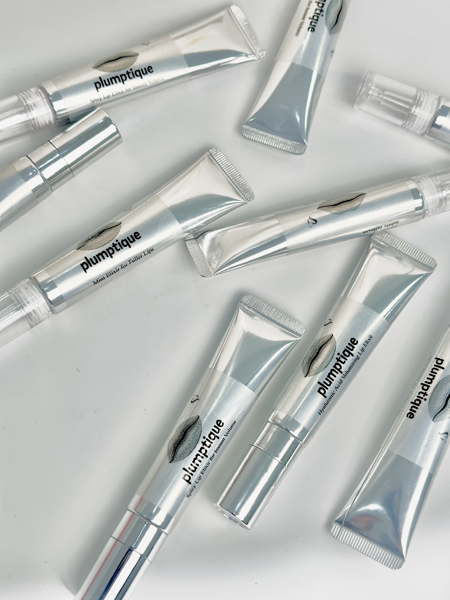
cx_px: 225
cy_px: 300
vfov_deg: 39.7
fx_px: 832
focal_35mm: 48
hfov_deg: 30.3
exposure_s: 1/303
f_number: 1.78
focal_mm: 6.86
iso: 64
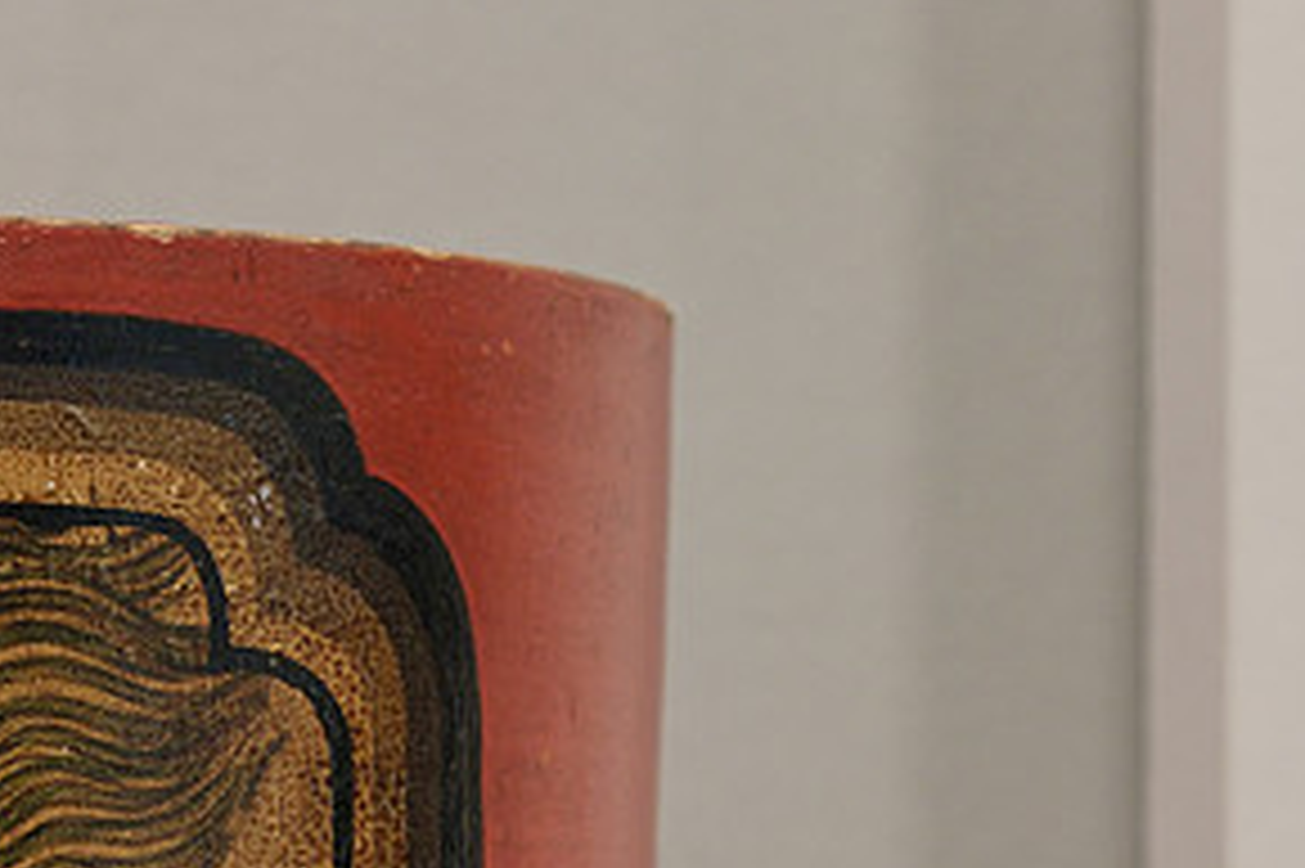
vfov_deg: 9.7
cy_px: 1140
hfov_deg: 14.4
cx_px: -306
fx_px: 4999
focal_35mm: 138
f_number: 3.6
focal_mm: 33
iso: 500
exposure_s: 1/10
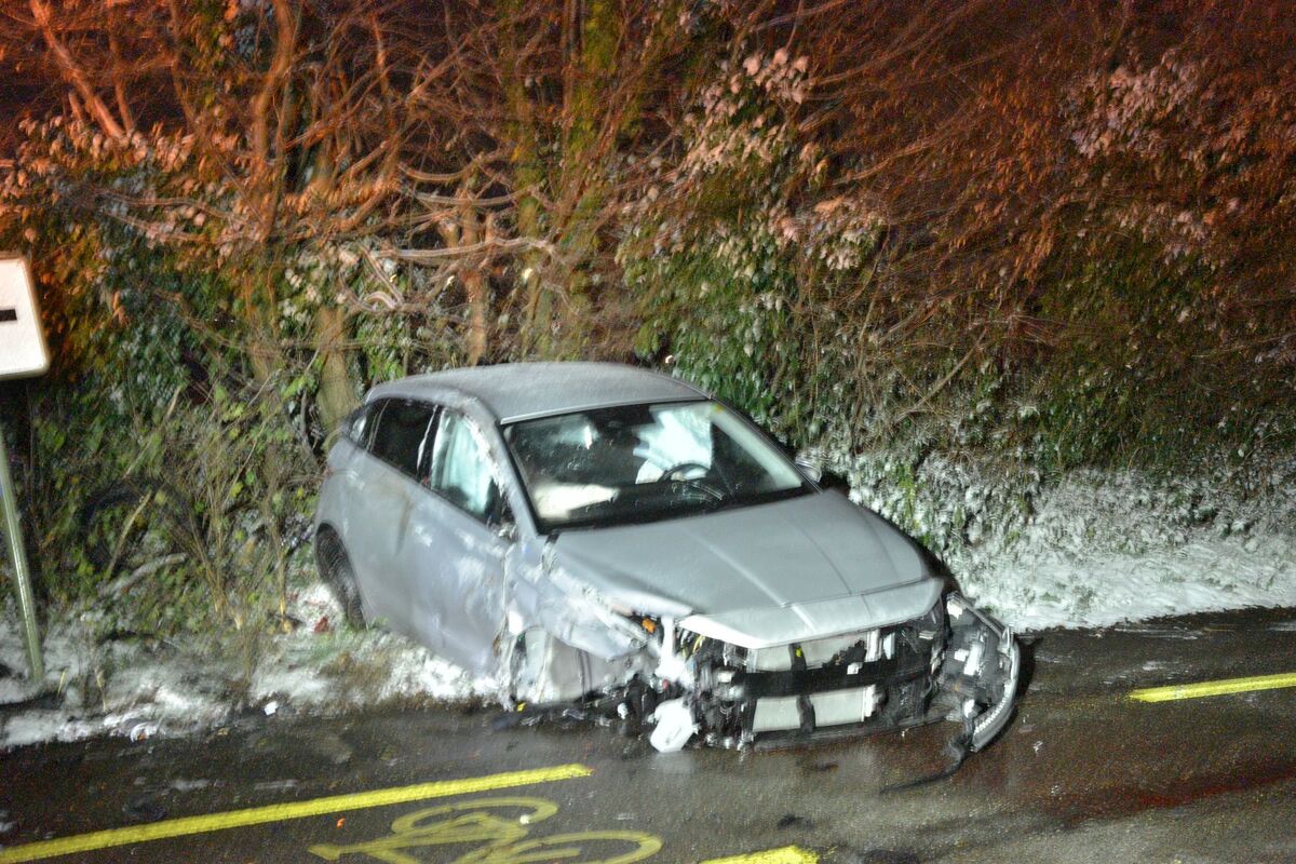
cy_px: 432
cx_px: 648
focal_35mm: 52
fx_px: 1890
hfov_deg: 37.9
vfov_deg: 25.8
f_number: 11
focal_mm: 35
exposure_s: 5
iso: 400
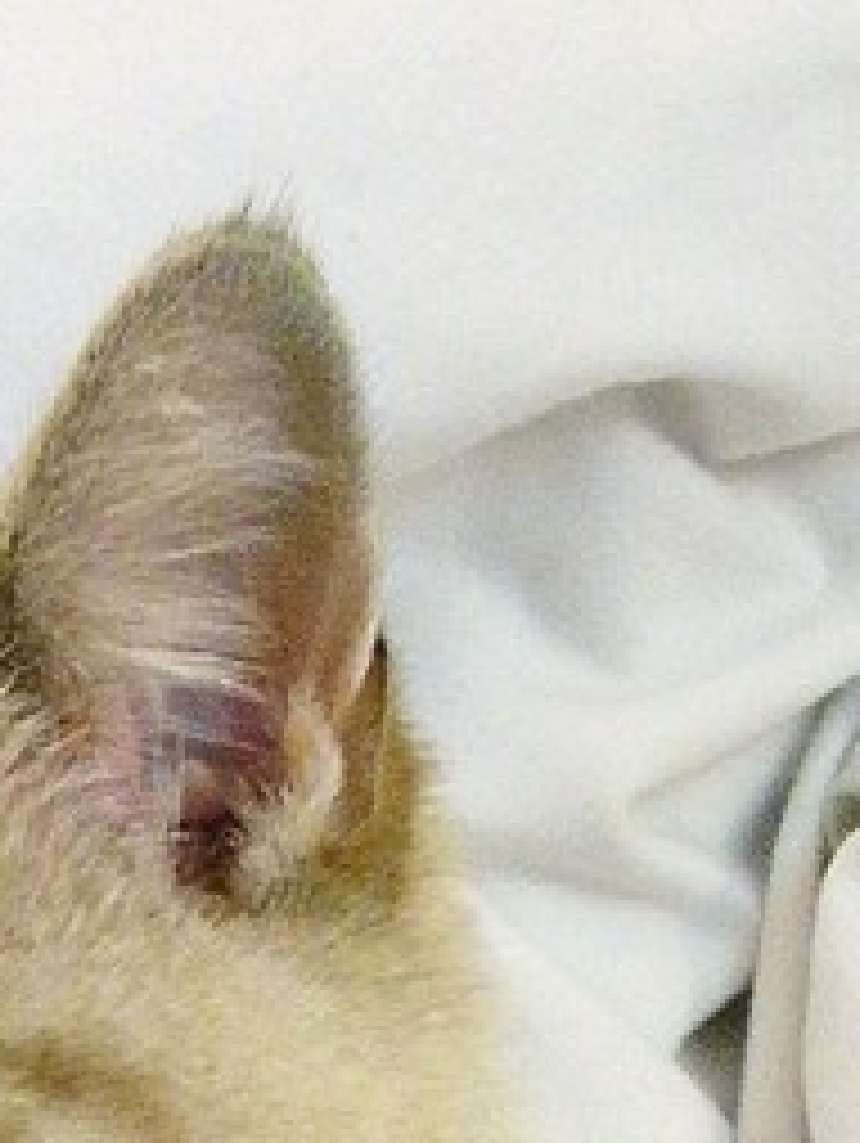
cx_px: -500
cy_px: 1384
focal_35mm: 151
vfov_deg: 12.7
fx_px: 4994
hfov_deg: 9.5
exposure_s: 1/8.9
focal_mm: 6.3
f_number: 3.5
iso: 400
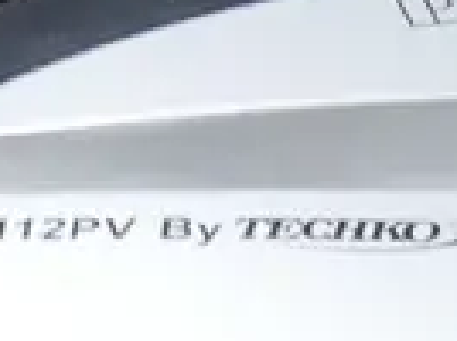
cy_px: 892
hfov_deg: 8.0
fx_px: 3229
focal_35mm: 245
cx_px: 563
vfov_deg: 5.8
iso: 250
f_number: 3.6
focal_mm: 16
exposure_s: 1/60
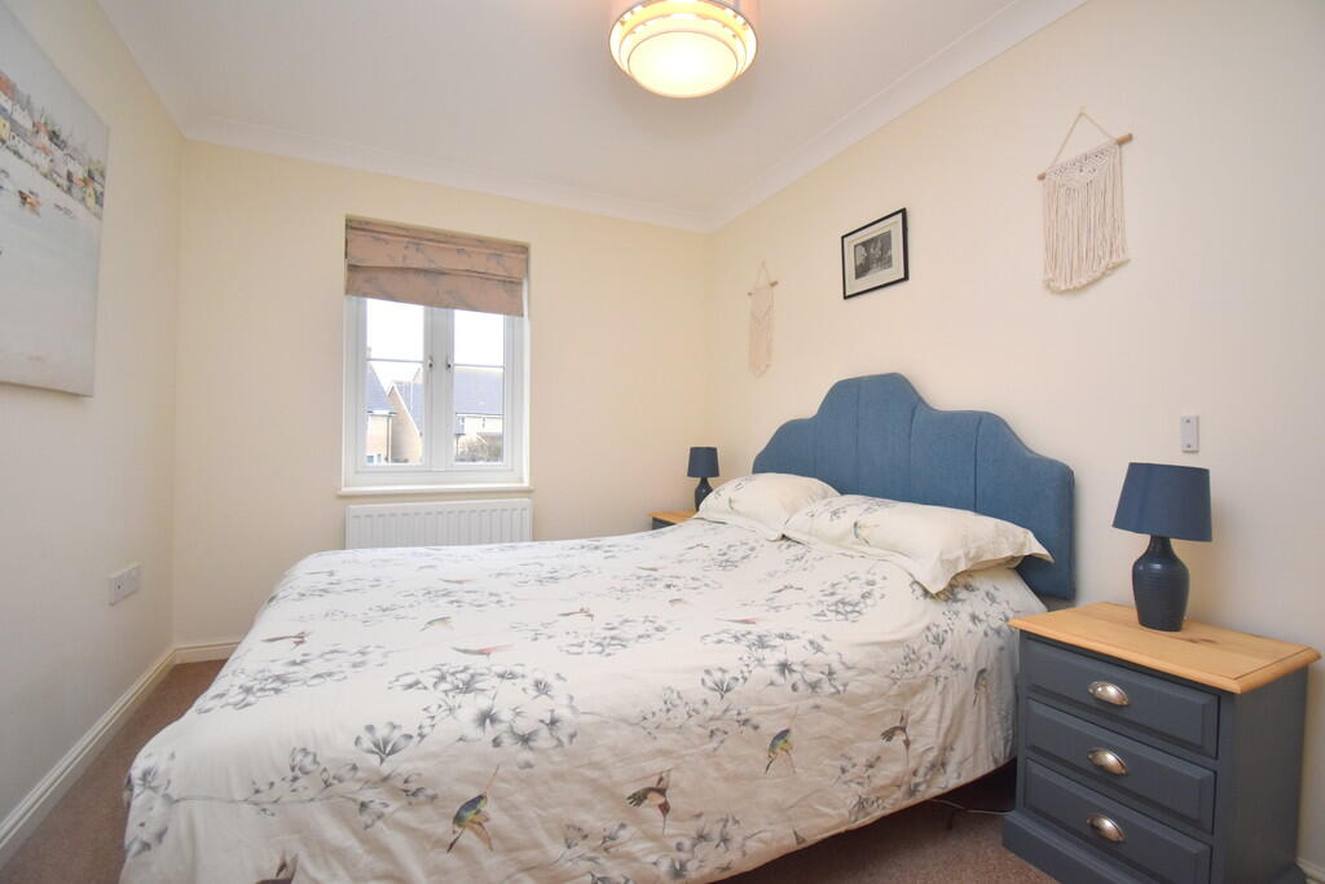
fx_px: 552
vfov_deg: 77.3
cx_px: 662
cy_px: 442
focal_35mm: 15
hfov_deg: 100.4
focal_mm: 10
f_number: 4.5
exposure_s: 1/125
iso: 900
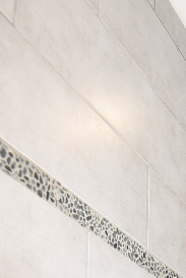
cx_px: 331
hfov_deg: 17.6
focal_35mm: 63
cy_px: 454
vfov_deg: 23.1
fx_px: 488
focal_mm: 16
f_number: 4
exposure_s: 1/60
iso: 3200
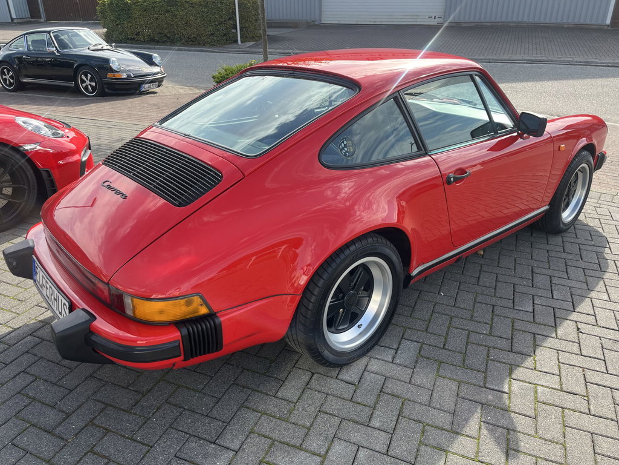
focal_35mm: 26
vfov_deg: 53.1
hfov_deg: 67.3
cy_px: 232
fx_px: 465
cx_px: 310
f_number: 1.6
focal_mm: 5.1
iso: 50
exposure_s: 1/864
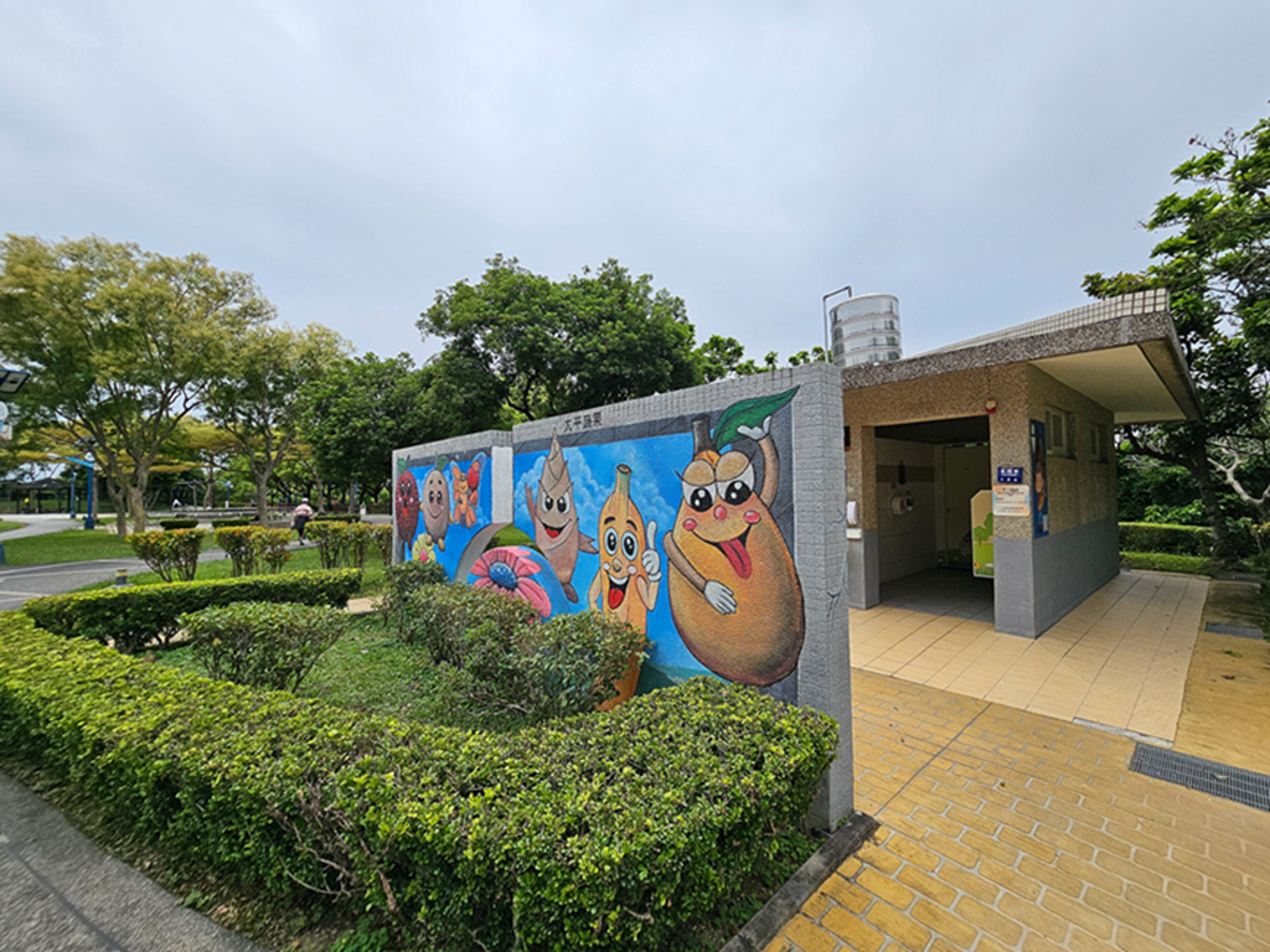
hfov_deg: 106.2
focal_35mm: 13
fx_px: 477
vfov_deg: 89.9
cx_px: 635
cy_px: 476
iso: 50
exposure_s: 1/1449
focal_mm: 2.2
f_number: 2.2
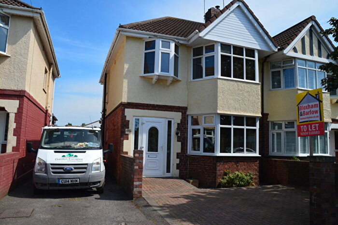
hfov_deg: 67.4
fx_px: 253
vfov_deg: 47.9
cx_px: 169
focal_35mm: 27
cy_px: 112
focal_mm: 18
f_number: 11
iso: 400
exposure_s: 1/500
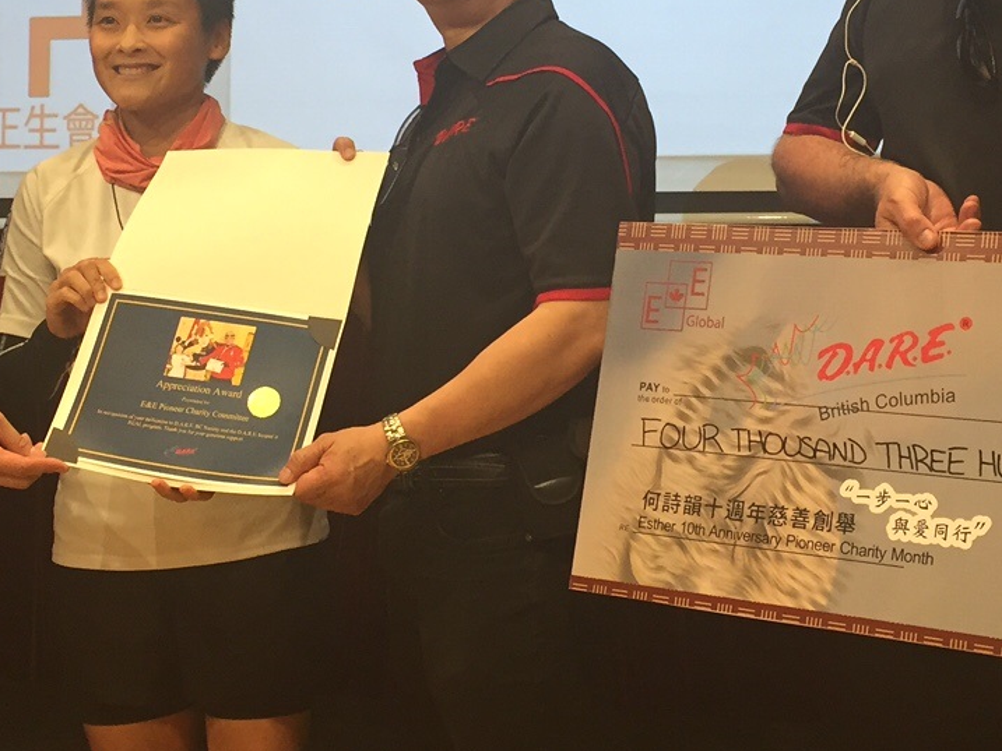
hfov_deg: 29.4
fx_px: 1911
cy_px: 239
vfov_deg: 22.2
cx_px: 559
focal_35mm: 66
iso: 80
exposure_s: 1/30
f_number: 2.2
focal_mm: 4.15
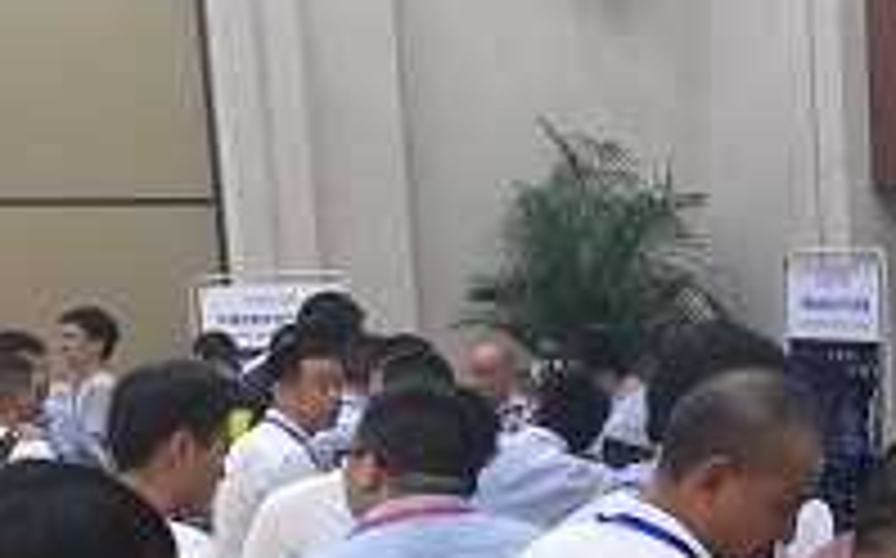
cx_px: 973
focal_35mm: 72
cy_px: 520
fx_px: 1757
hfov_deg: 26.5
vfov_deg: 17.7
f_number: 2.2
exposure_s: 1/25
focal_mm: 3.95
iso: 320
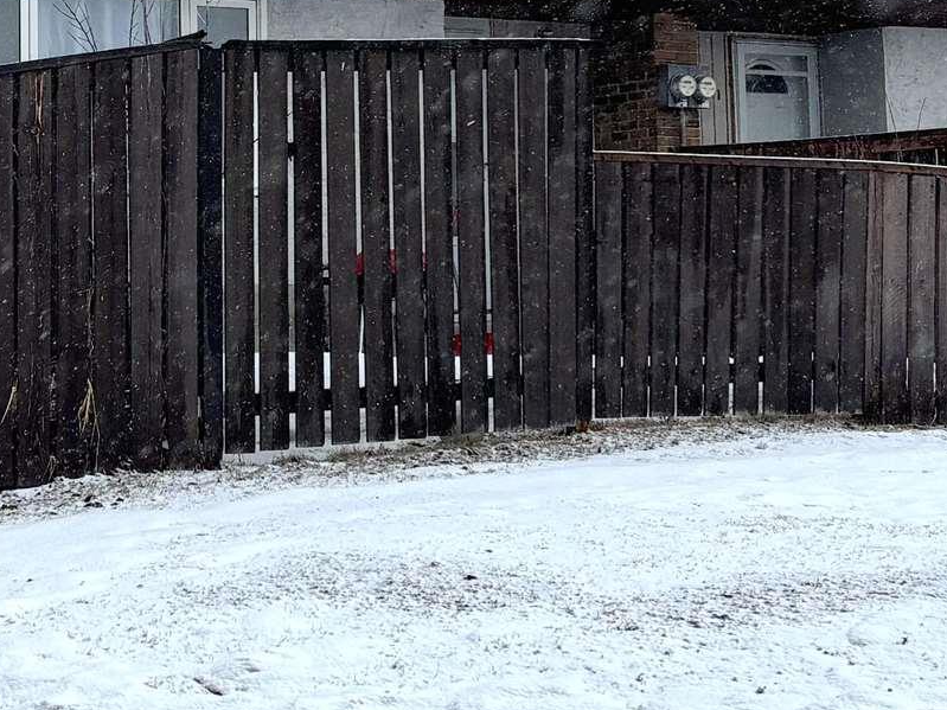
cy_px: 40
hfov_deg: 19.6
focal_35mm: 100
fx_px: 2735
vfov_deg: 14.6
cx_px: 290
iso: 50
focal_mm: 5.96
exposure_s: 1/732
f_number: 1.6
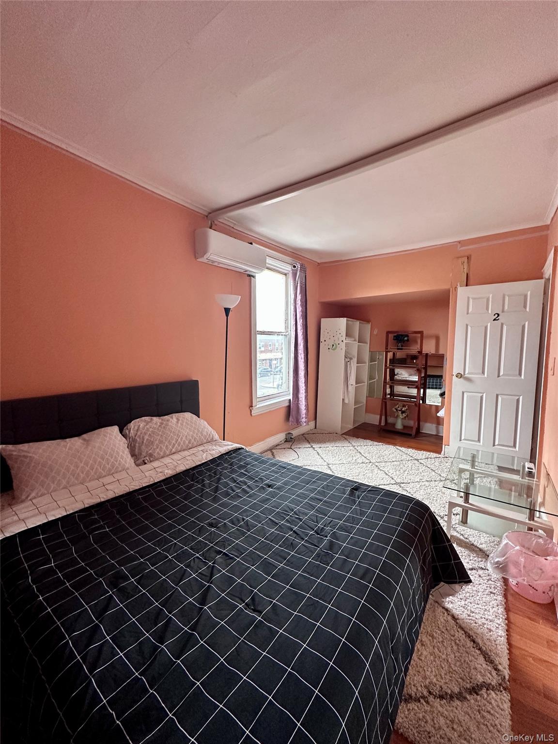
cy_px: 372
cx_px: 279
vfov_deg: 102.1
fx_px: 301
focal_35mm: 14
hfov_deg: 85.7
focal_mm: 2.22
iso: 320
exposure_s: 1/60
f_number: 2.2
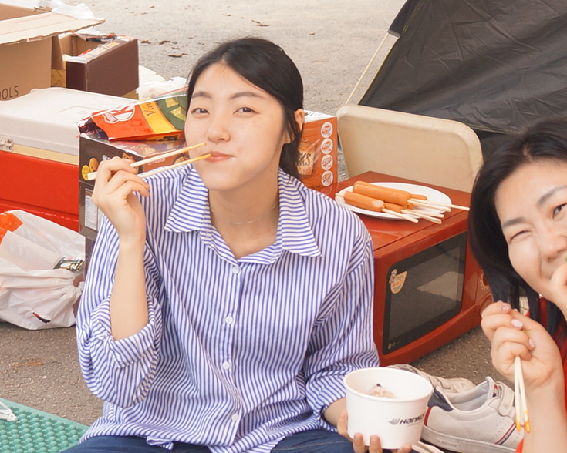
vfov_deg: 14.9
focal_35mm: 103
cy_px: 210
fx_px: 1728
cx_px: 77
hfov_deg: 18.4
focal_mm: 22
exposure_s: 1/60
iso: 160
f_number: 4
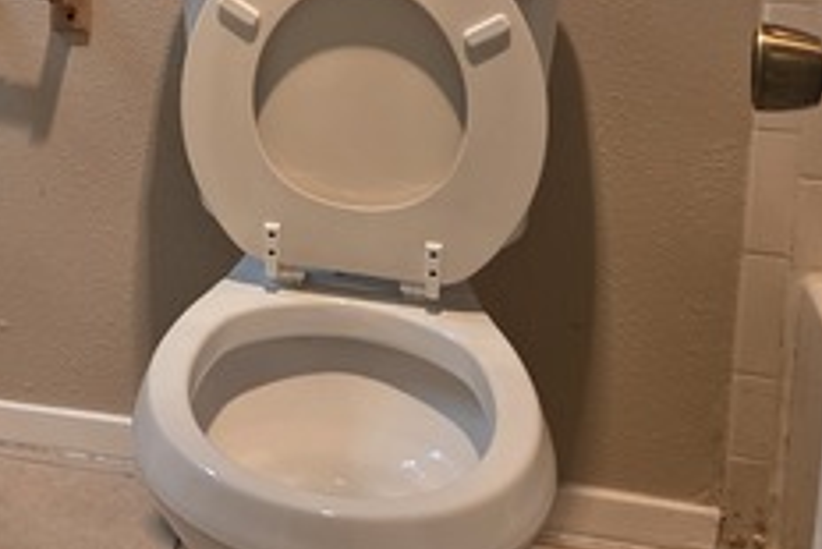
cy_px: -106
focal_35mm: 66
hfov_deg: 28.8
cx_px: 28
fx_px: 1508
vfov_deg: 19.5
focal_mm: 5.4
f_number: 1.8
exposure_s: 1/120
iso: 100
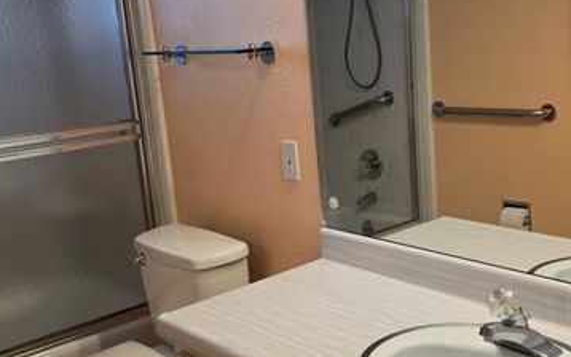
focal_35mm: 48
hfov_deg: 41.6
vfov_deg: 26.9
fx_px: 747
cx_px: 344
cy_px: 182
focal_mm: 6.25
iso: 100
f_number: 1.7
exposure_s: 1/120
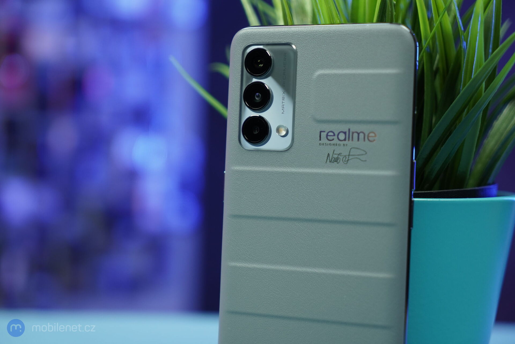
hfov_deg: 28.8
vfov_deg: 19.5
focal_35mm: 70
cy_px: 172
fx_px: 1001
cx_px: 258
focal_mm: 70
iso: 1250
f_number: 4
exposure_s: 1/160
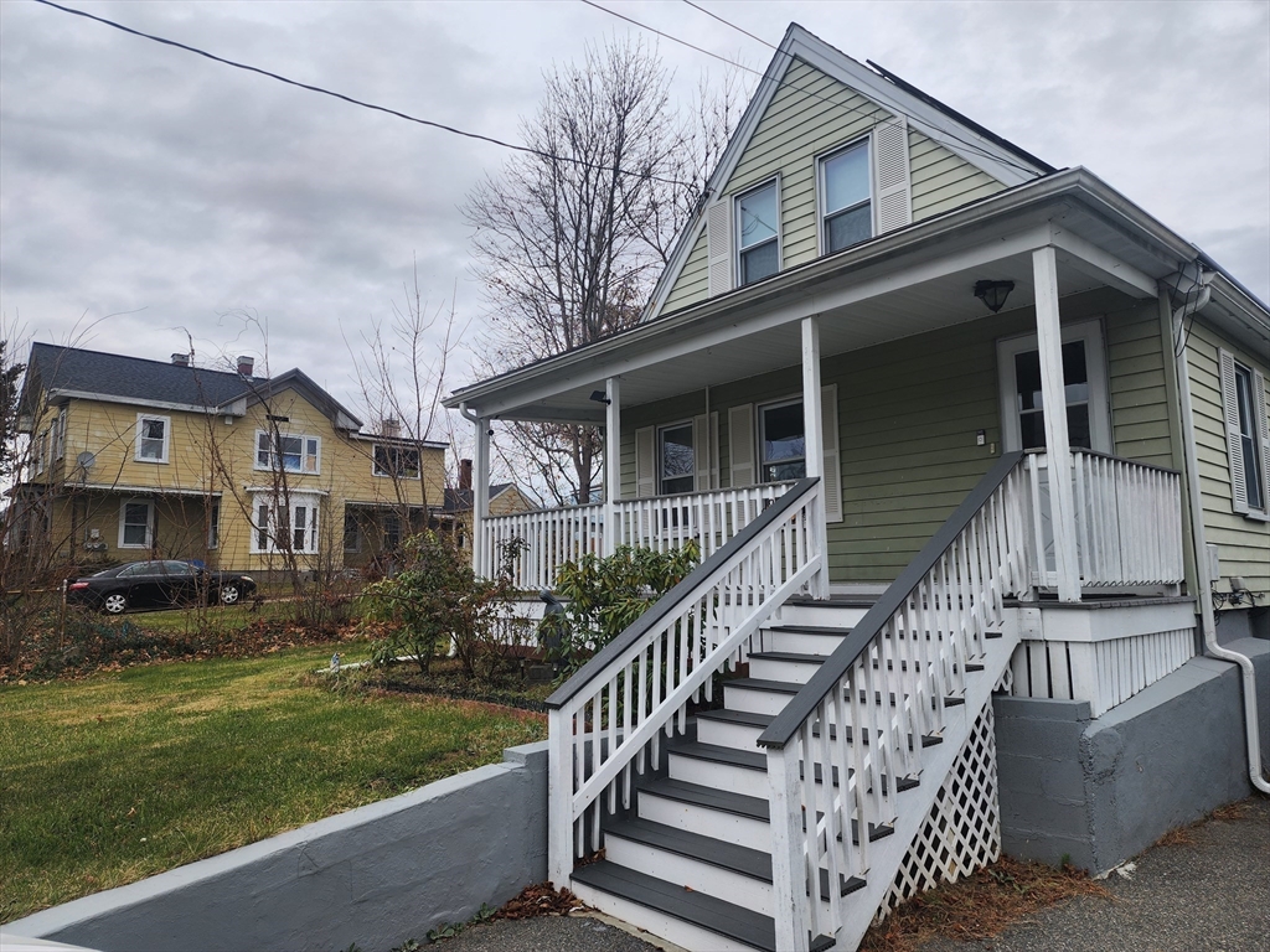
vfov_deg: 58.9
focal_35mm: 23
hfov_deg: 73.9
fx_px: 844
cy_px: 476
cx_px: 635
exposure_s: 1/412
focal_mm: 6.4
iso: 12
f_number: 1.8
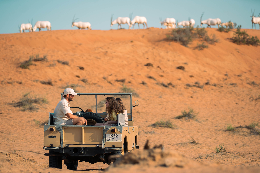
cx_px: 128
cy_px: 96
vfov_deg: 8.3
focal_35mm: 165
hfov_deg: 12.5
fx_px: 1192
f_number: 2.8
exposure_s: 1/1600
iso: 100
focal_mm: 140
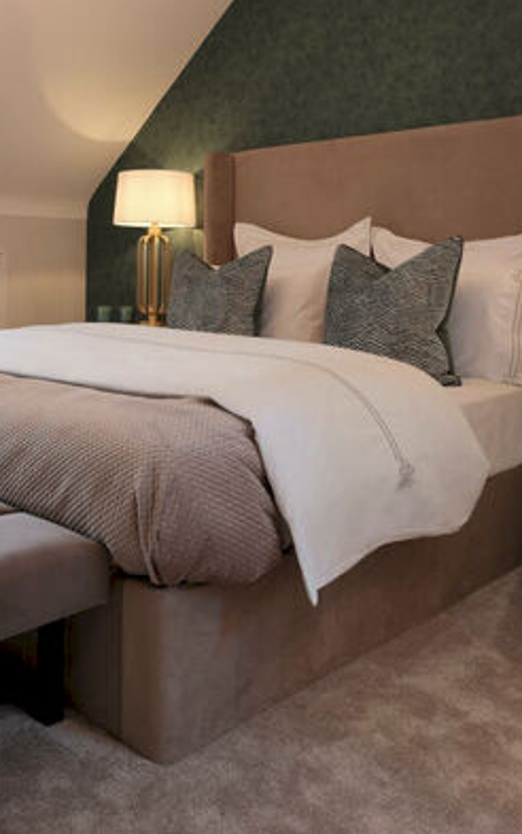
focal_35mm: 34
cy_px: 283
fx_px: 773
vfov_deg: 55.6
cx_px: 119
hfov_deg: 36.3
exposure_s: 1/2
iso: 100
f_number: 9
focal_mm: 23
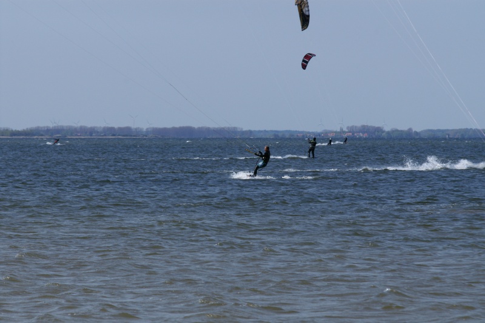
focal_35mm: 300
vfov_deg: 4.6
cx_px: 242
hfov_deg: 6.9
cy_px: 162
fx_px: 4038
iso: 400
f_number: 13
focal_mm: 200
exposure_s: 1/640
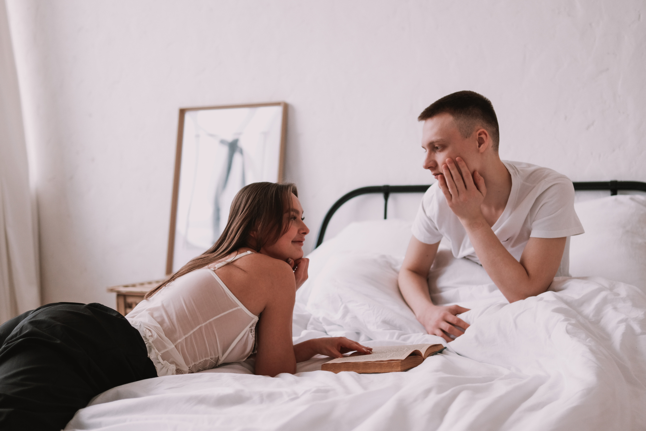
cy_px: 216
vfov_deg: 29.9
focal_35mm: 45
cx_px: 323
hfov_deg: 43.6
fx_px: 807
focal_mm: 30
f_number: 1.4
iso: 400
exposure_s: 1/110
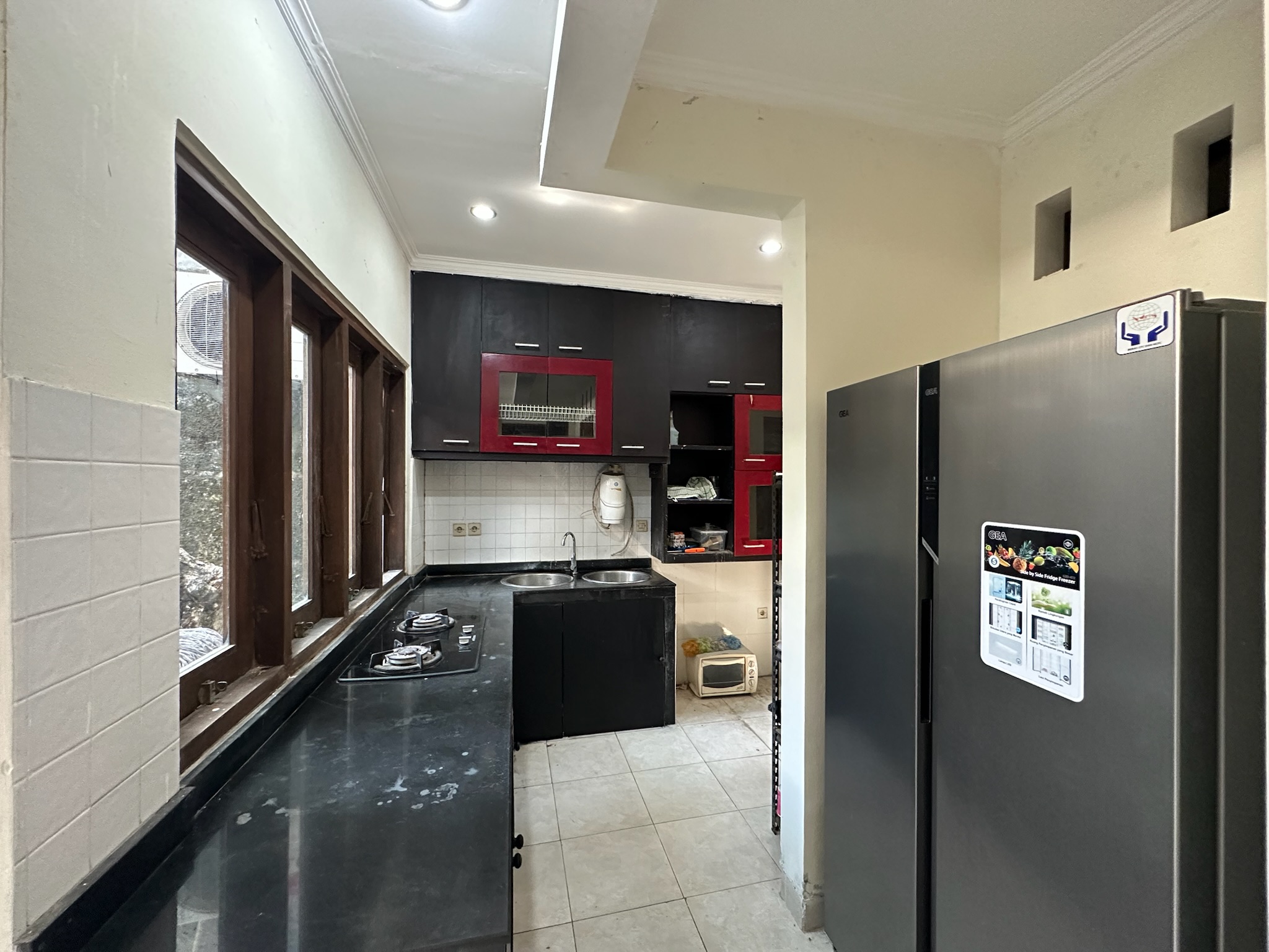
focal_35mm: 14
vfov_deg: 85.7
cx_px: 634
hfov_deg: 102.1
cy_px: 476
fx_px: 513
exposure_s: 1/60
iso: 800
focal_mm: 2.22
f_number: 2.2
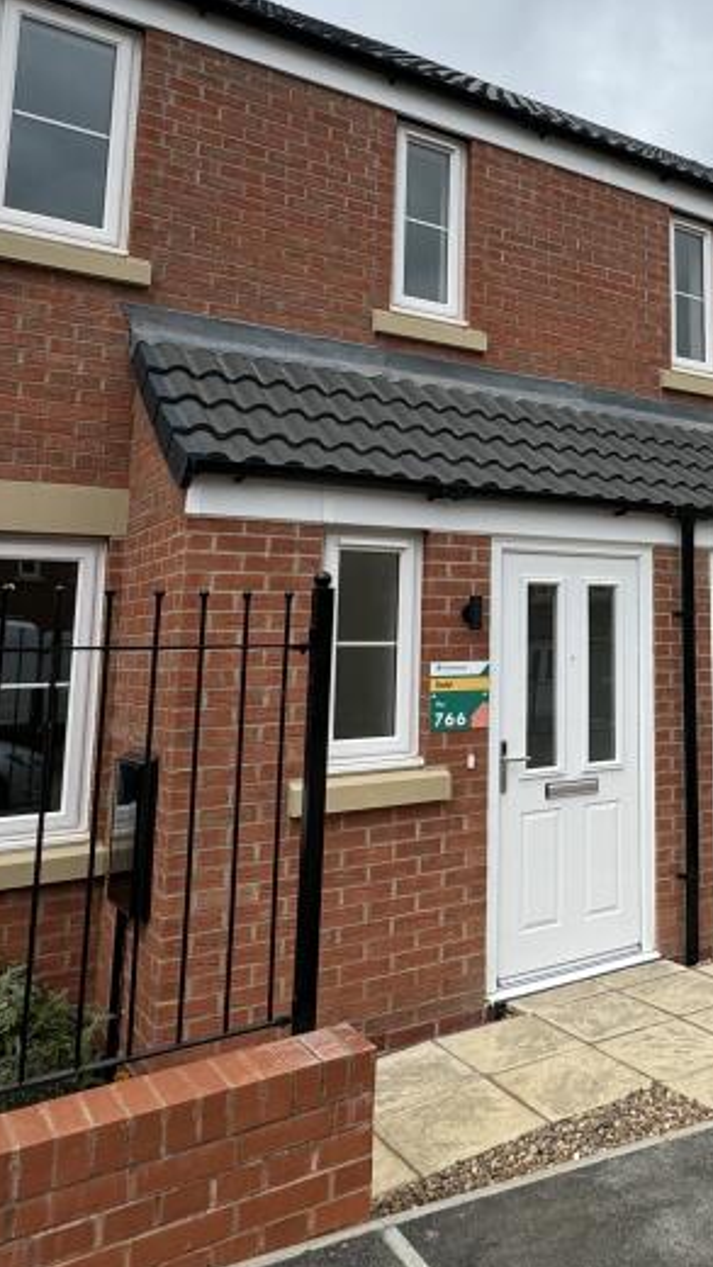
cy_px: 499
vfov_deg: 63.6
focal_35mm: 30
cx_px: 674
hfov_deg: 36.0
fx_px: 1008
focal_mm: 2.22
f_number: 2.2
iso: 40
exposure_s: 1/1567
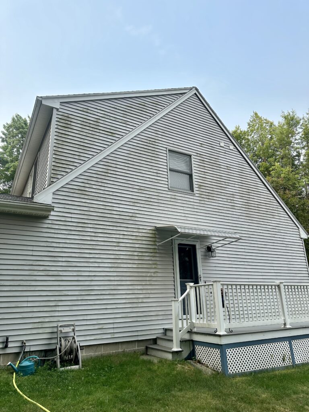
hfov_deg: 56.8
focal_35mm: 24
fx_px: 286
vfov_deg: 71.6
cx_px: 154
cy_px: 206
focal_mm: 6.86
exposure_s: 1/1009
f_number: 1.78
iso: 80
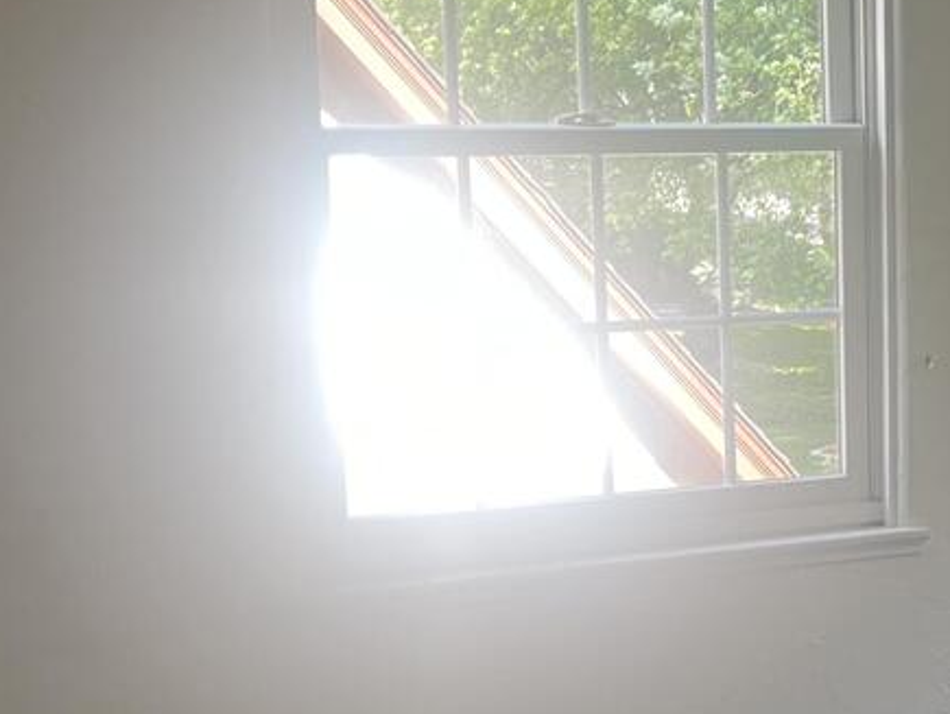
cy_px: 448
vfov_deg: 17.2
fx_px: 2362
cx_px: 1175
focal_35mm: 86
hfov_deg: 21.0
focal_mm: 5.7
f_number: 1.5
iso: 64
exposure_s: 1/121
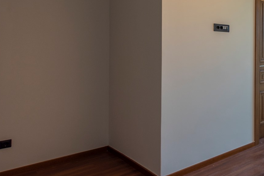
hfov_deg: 41.8
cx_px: 302
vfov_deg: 38.0
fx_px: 249
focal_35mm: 34
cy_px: 45
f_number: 5.6
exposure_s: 1/50
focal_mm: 14
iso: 64
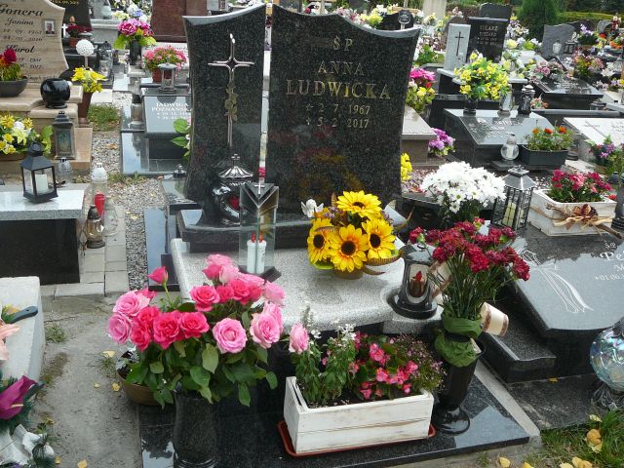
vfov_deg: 40.7
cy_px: 234
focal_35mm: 35
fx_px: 631
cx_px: 312
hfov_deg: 52.6
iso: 80
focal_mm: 5.2
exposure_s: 1/400
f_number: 2.8
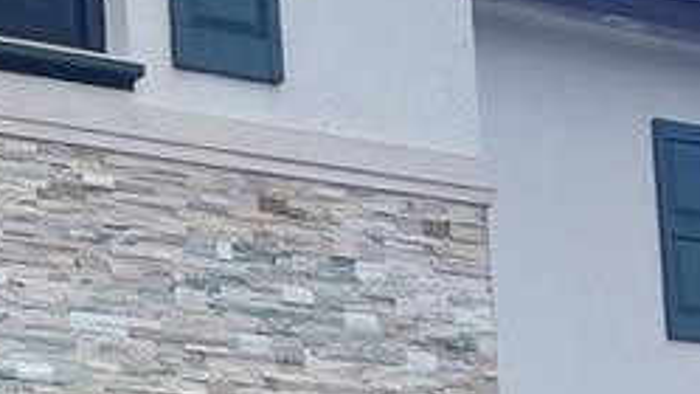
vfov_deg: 9.0
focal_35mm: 131
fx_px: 2431
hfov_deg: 15.6
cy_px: 611
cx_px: -216
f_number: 1.6
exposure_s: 1/1456
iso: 32
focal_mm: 5.1
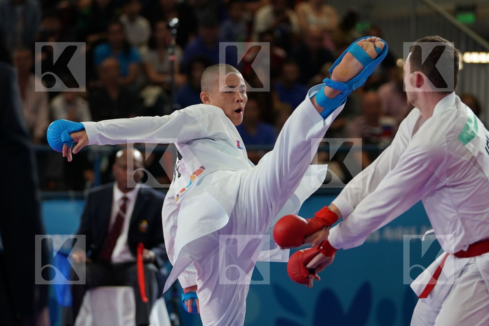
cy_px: 163
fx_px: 2907
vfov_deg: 6.4
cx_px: 244
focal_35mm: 214
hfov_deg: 9.6
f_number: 2.8
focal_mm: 143
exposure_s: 1/1000
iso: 1250
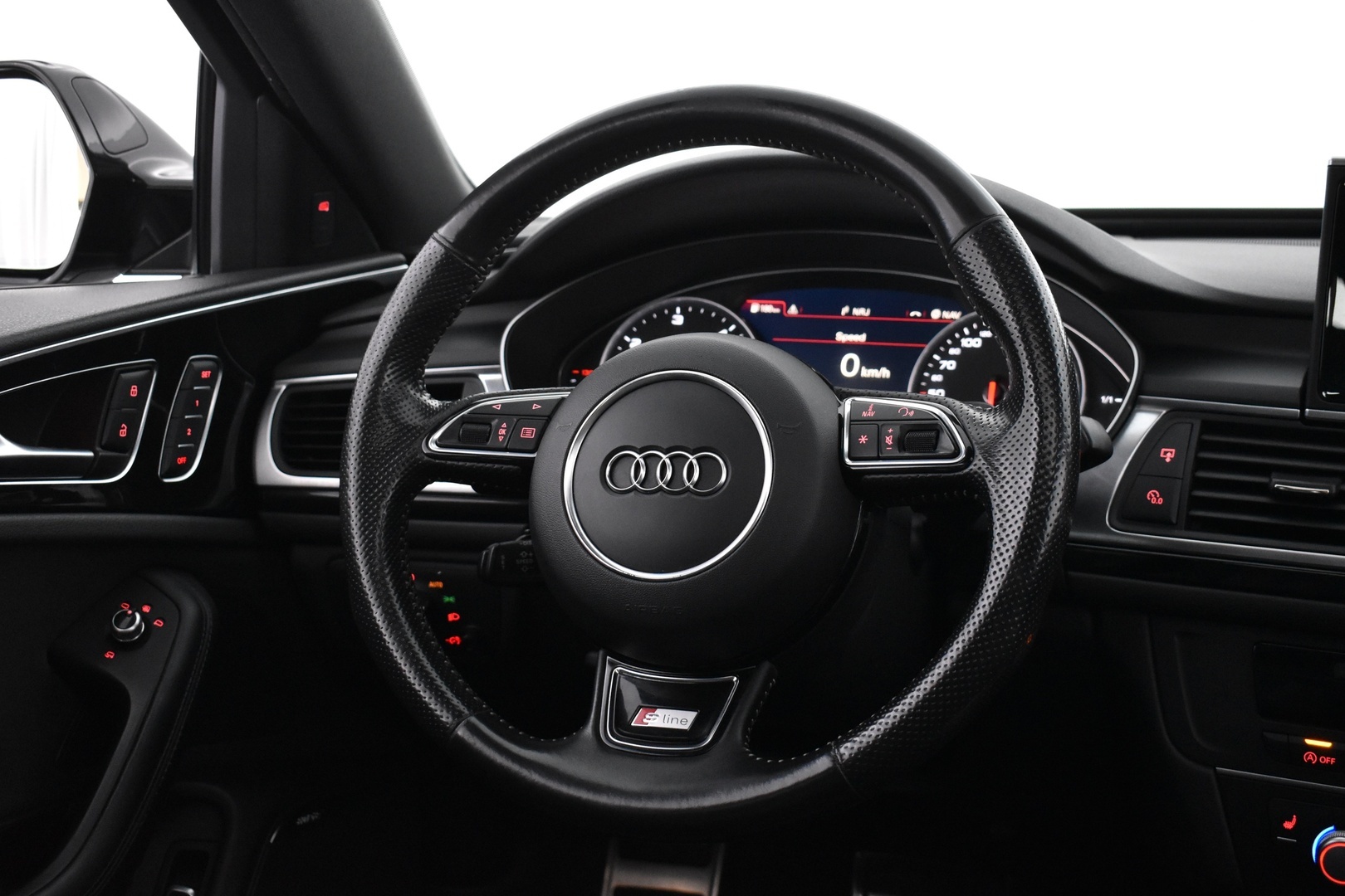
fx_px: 1625
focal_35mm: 44
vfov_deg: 30.8
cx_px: 672
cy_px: 448
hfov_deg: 45.0
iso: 3200
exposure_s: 1/40
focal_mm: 29
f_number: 4.2
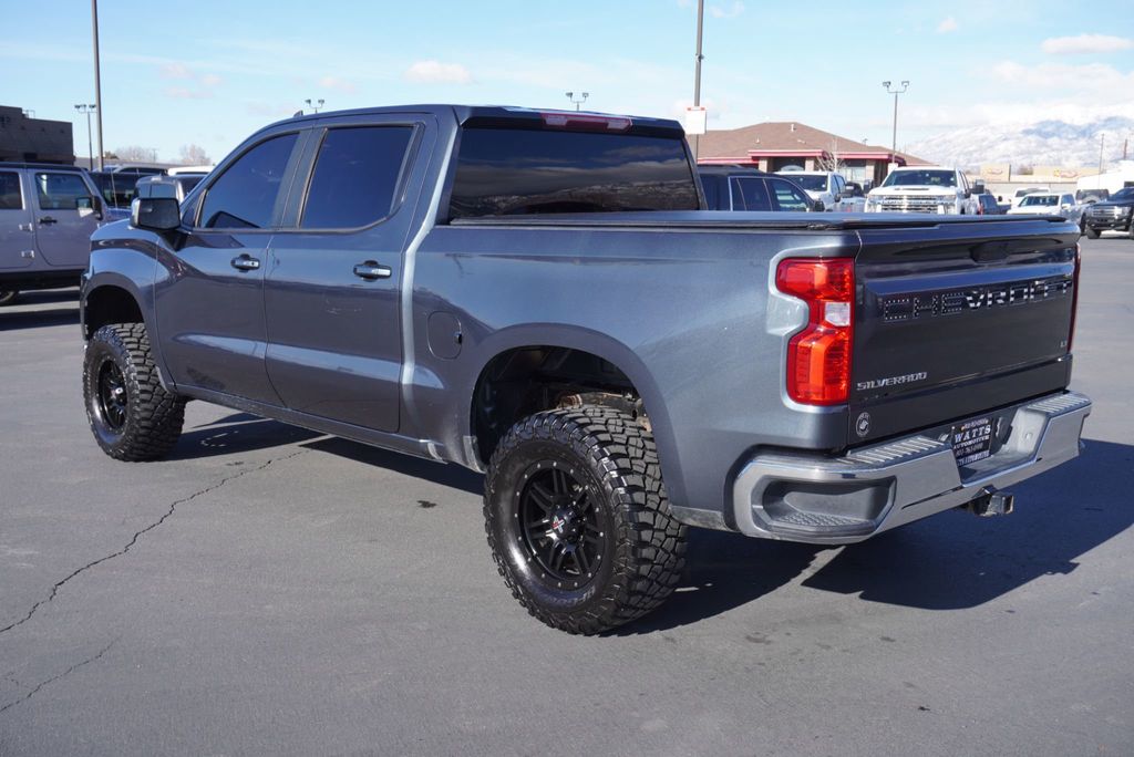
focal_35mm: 36
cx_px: 567
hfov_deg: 53.1
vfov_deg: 36.9
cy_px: 378
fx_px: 1135
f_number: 7.1
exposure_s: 1/160
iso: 100
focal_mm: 24
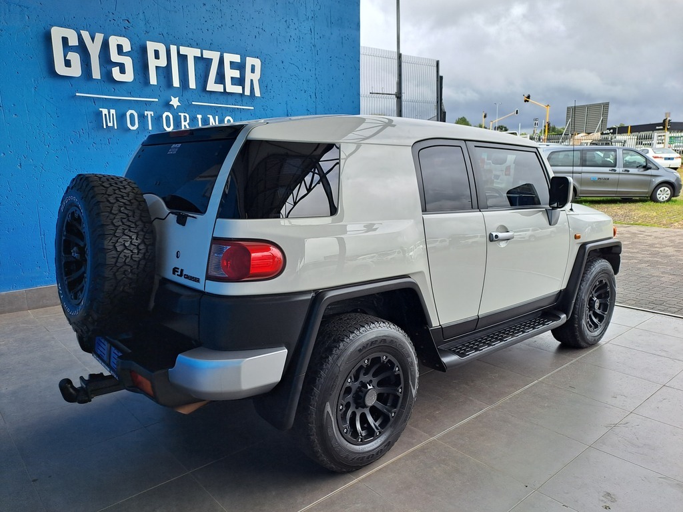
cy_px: 256
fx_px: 493
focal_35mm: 25
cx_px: 342
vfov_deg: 54.9
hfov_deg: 69.4
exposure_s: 1/792
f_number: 1.8
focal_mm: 4.65
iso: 32
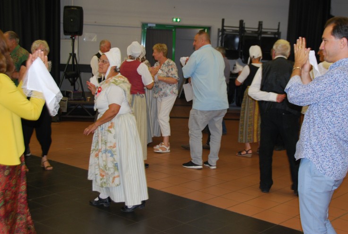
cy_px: 94
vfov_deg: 26.6
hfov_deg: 38.7
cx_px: 196
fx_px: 494
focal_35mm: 51
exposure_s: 1/60
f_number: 4
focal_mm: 28
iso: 400
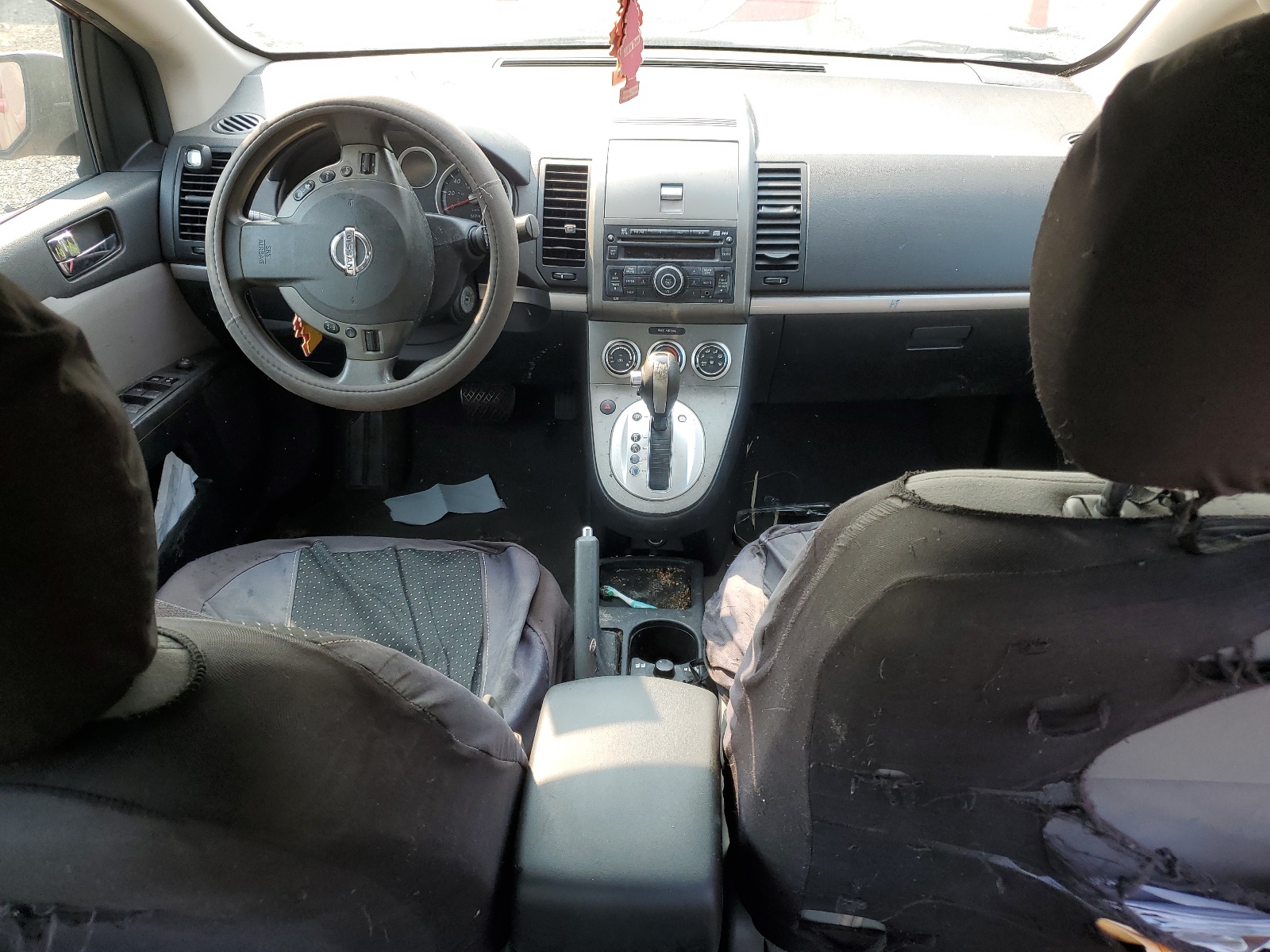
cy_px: 476
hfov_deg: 67.3
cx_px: 635
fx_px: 954
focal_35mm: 26
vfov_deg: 53.1
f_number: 1.5
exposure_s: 1/208
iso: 50
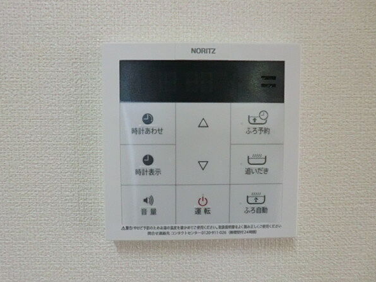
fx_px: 282
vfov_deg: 53.0
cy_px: 150
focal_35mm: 26
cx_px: 181
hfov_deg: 67.3
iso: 800
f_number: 3.2
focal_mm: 4.3
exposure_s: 1/40
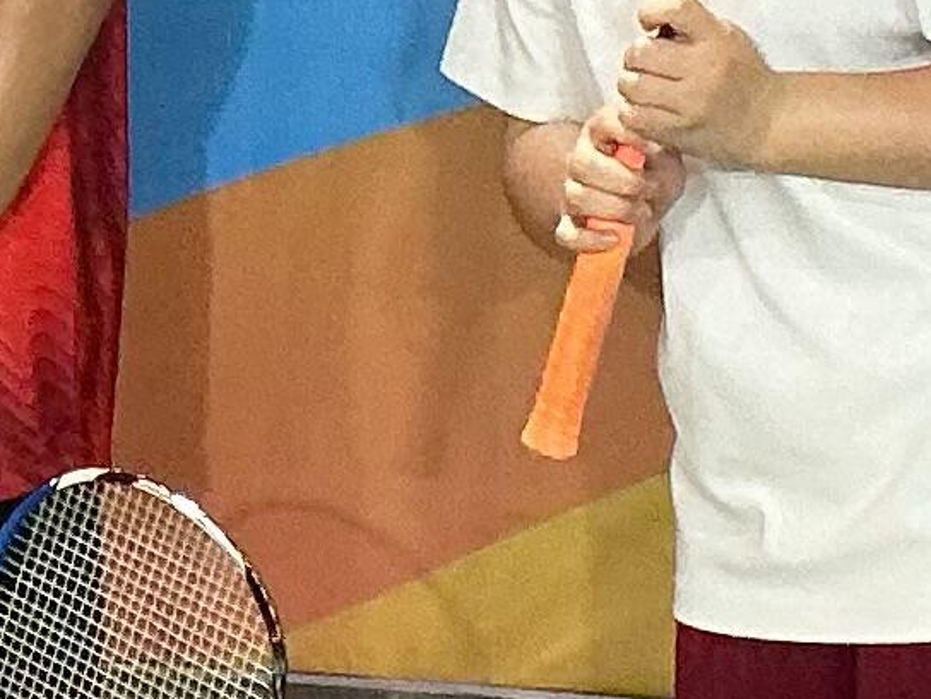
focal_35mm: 215
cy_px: 433
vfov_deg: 6.9
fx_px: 5782
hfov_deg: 9.1
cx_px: -108
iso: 160
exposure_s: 1/50
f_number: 1.8
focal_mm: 3
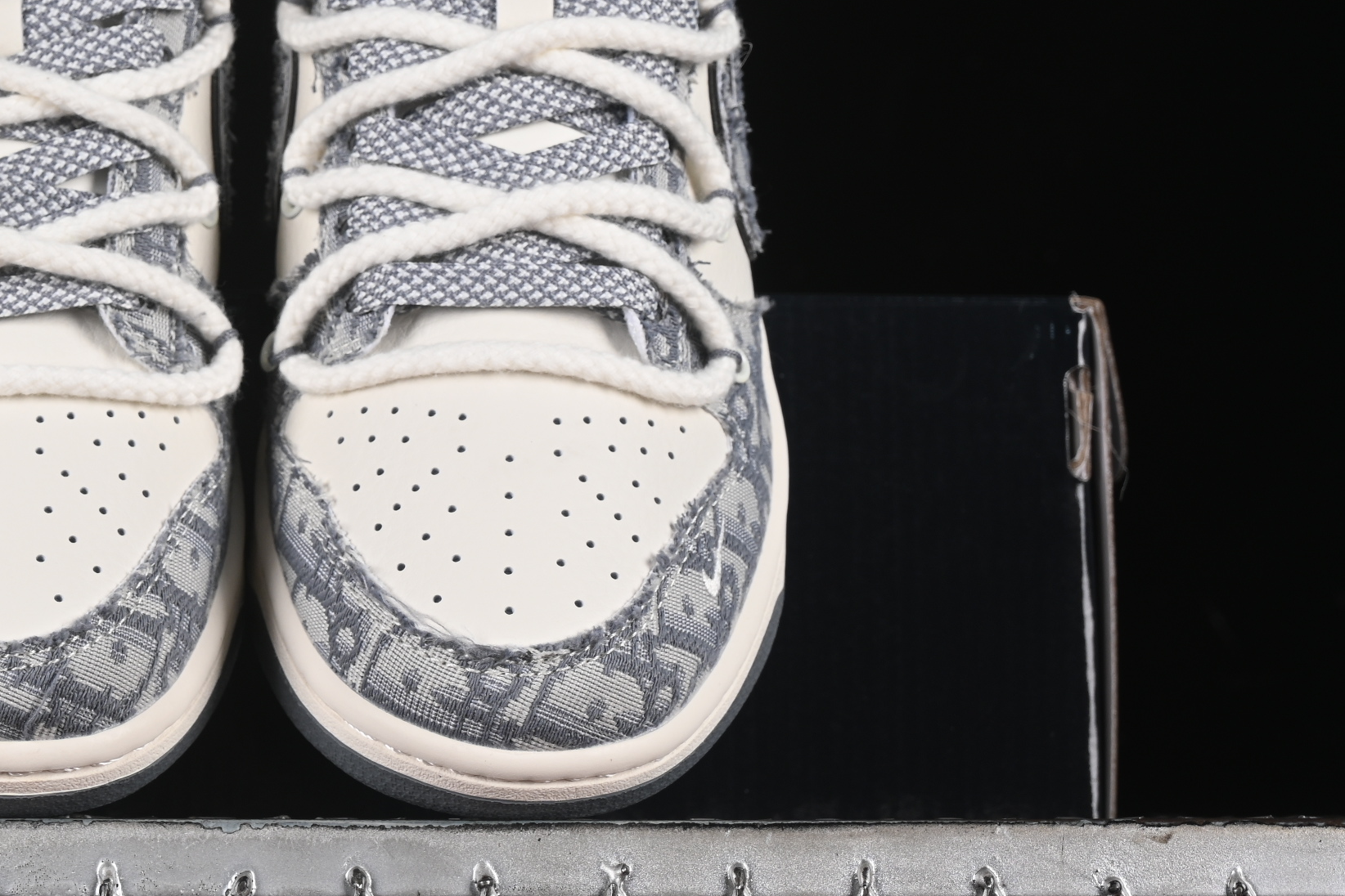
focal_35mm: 127
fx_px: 4744
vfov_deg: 10.8
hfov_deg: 16.0
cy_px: 347
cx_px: 235
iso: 160
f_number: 8
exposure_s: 1/80
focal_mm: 50
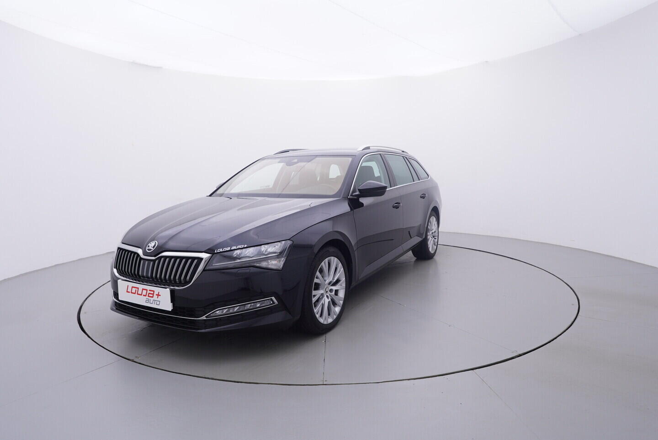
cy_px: 220
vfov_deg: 56.2
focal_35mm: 22
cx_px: 329
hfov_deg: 77.3
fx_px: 411
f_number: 5
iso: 200
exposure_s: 1/80
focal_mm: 15
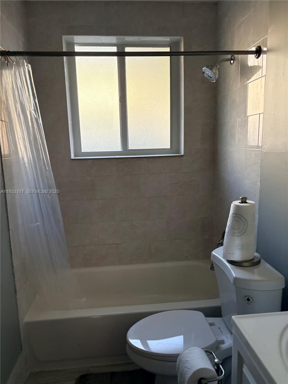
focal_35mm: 26
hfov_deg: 53.1
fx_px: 288
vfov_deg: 67.3
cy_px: 192
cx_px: 144
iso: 125
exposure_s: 1/108
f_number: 1.6
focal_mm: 5.96
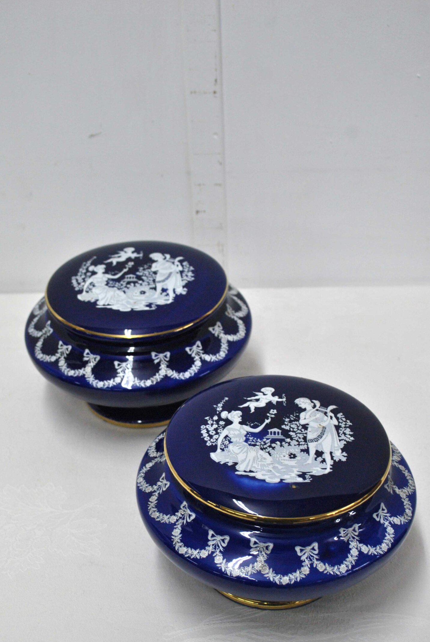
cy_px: 371
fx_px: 965
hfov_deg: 25.1
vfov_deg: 36.7
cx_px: 209
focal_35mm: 54
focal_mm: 30
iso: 400
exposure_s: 1/60
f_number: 4.5
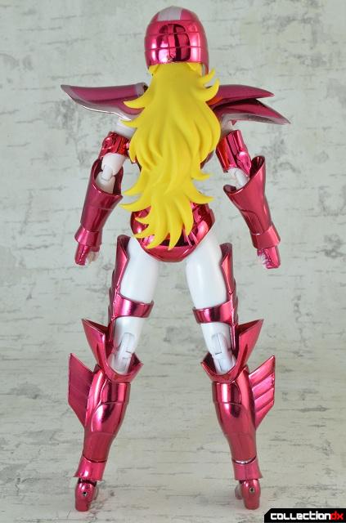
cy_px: 262
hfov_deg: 17.4
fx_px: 1131
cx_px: 173
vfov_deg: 26.1
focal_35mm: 78
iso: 100
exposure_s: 1/1.6
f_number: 29
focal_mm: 52
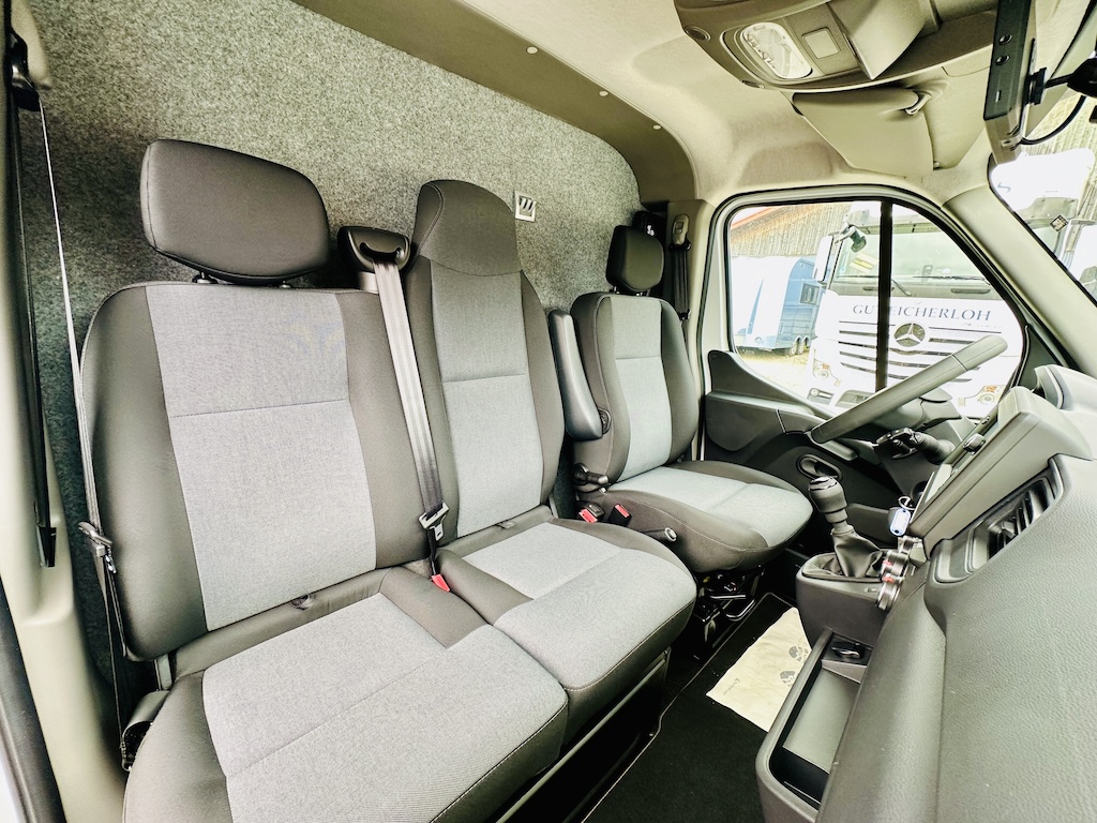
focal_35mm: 14
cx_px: 548
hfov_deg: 102.1
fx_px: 444
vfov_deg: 85.7
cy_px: 412
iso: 160
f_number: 2.2
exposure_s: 1/99
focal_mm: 2.22
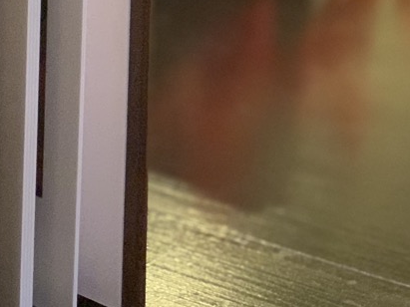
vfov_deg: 8.3
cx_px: -215
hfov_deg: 10.7
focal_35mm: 177
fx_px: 2096
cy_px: 3
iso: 640
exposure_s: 1/30
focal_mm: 6
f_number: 2.4
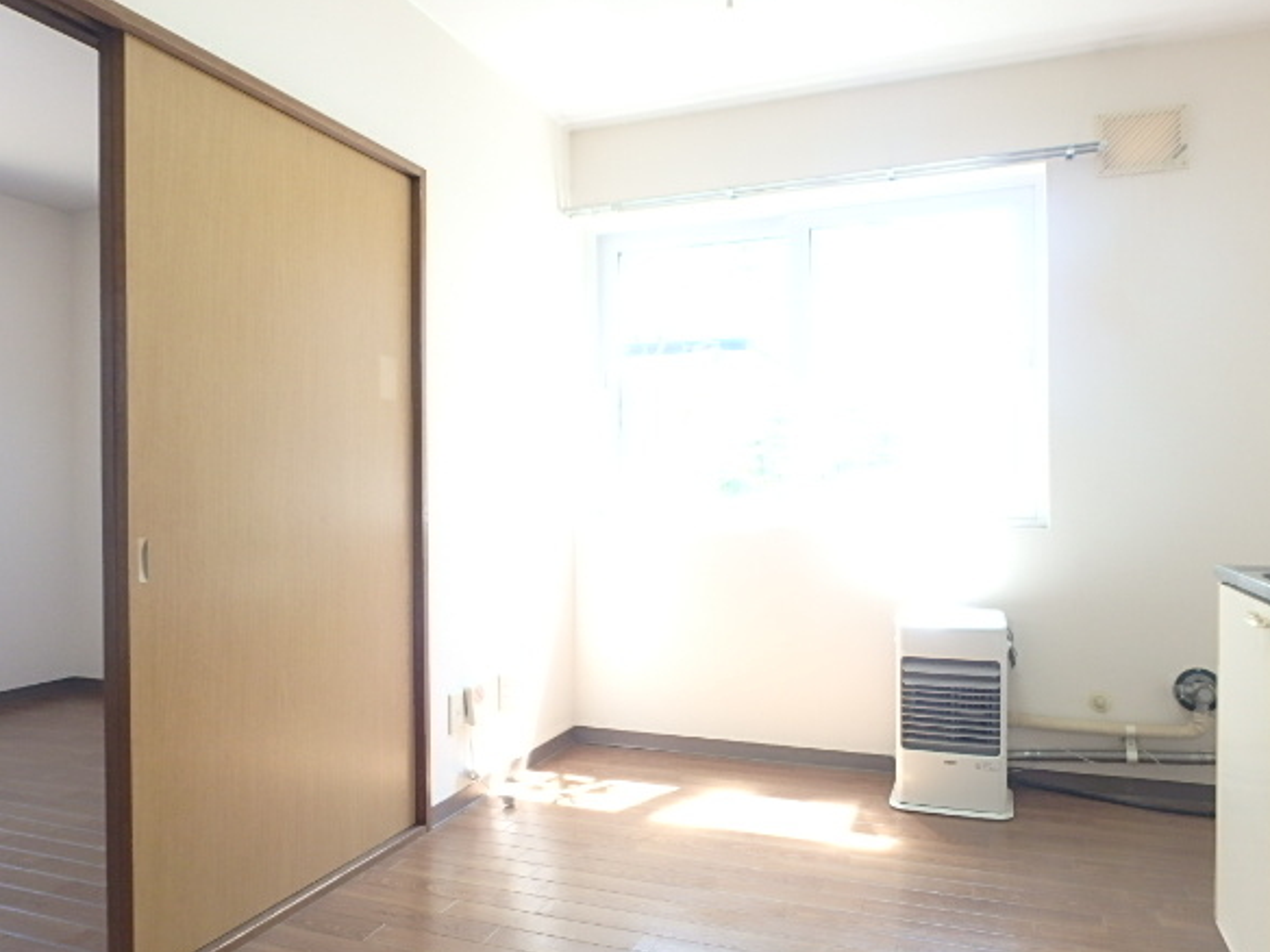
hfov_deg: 73.8
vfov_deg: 58.9
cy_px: 491
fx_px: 844
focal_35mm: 23
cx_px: 694
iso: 200
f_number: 3.5
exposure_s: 1/40
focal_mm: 3.7
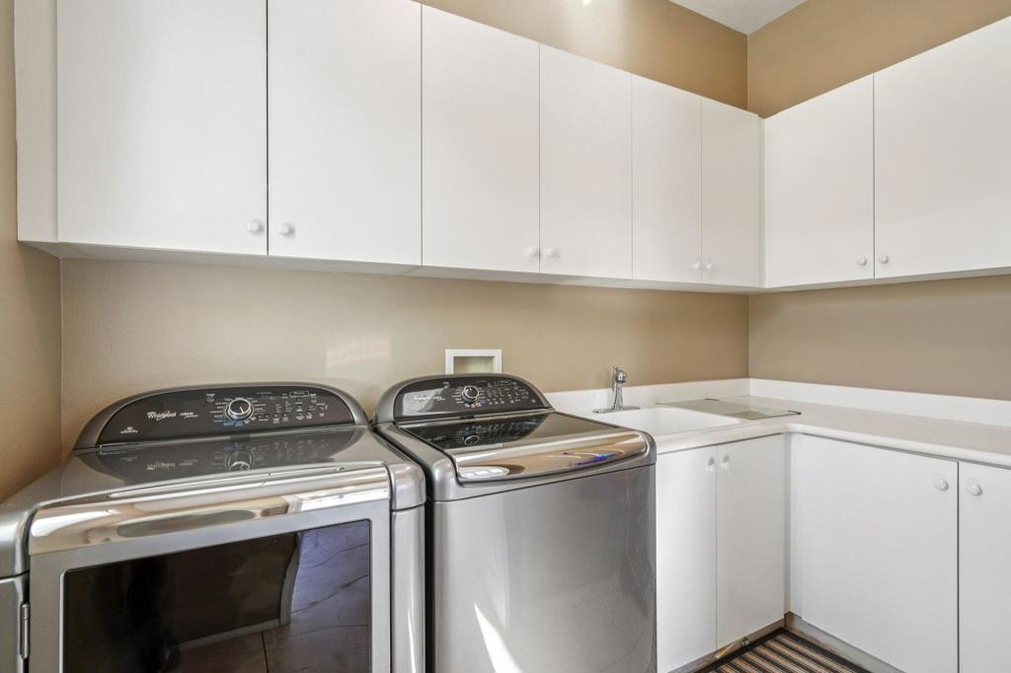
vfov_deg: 70.4
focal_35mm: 17
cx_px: 506
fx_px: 477
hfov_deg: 93.3
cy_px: 336
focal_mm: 17
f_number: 8
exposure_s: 1/15
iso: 400
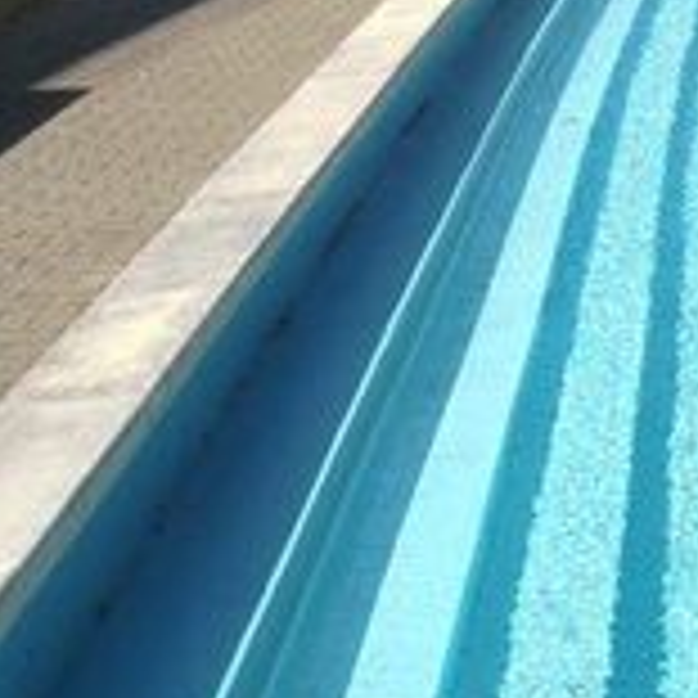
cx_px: 991
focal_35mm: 96
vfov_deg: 16.1
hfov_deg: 16.7
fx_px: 2190
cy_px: -439
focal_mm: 4.3
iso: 80
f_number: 5.8
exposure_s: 1/350
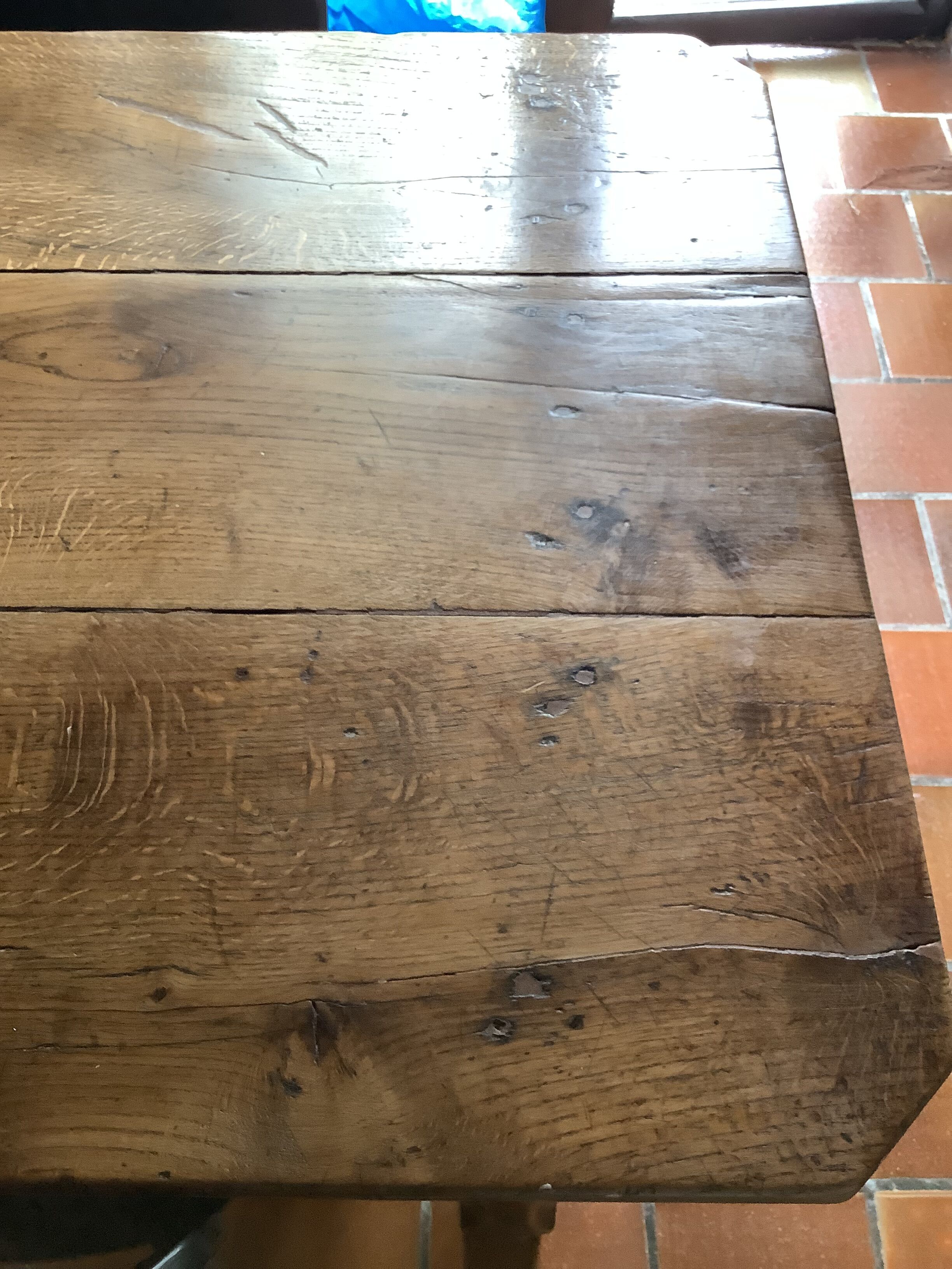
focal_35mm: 31
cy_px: 634
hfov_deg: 45.4
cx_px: 476
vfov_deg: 58.4
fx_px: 1137
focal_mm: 3.3
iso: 160
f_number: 2.4
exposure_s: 1/50
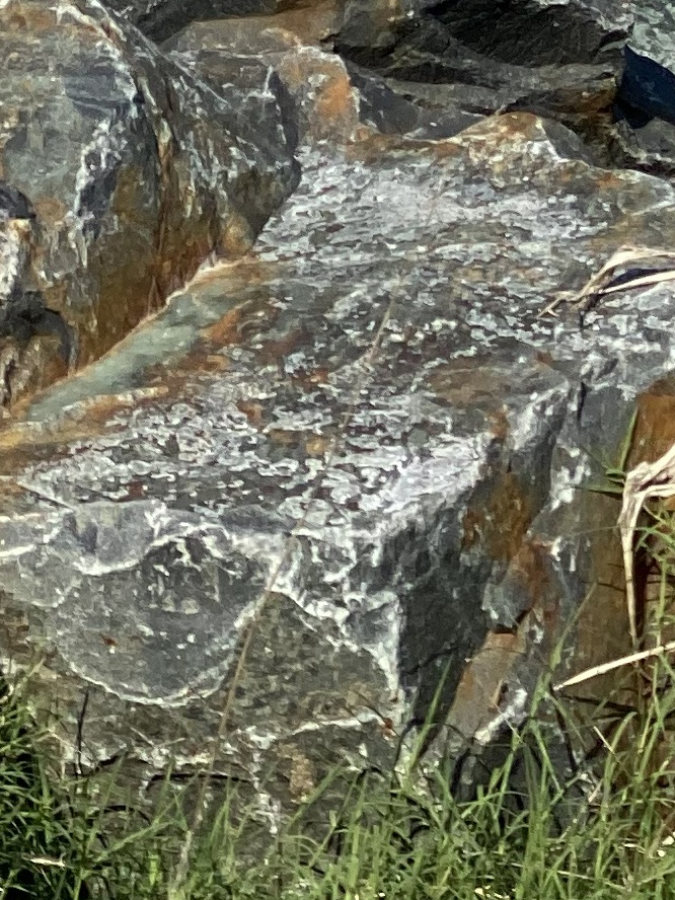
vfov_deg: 8.1
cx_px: 1249
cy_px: -694
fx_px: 6136
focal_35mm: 236
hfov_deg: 6.2
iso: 20
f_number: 2
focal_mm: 6
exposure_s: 1/2994
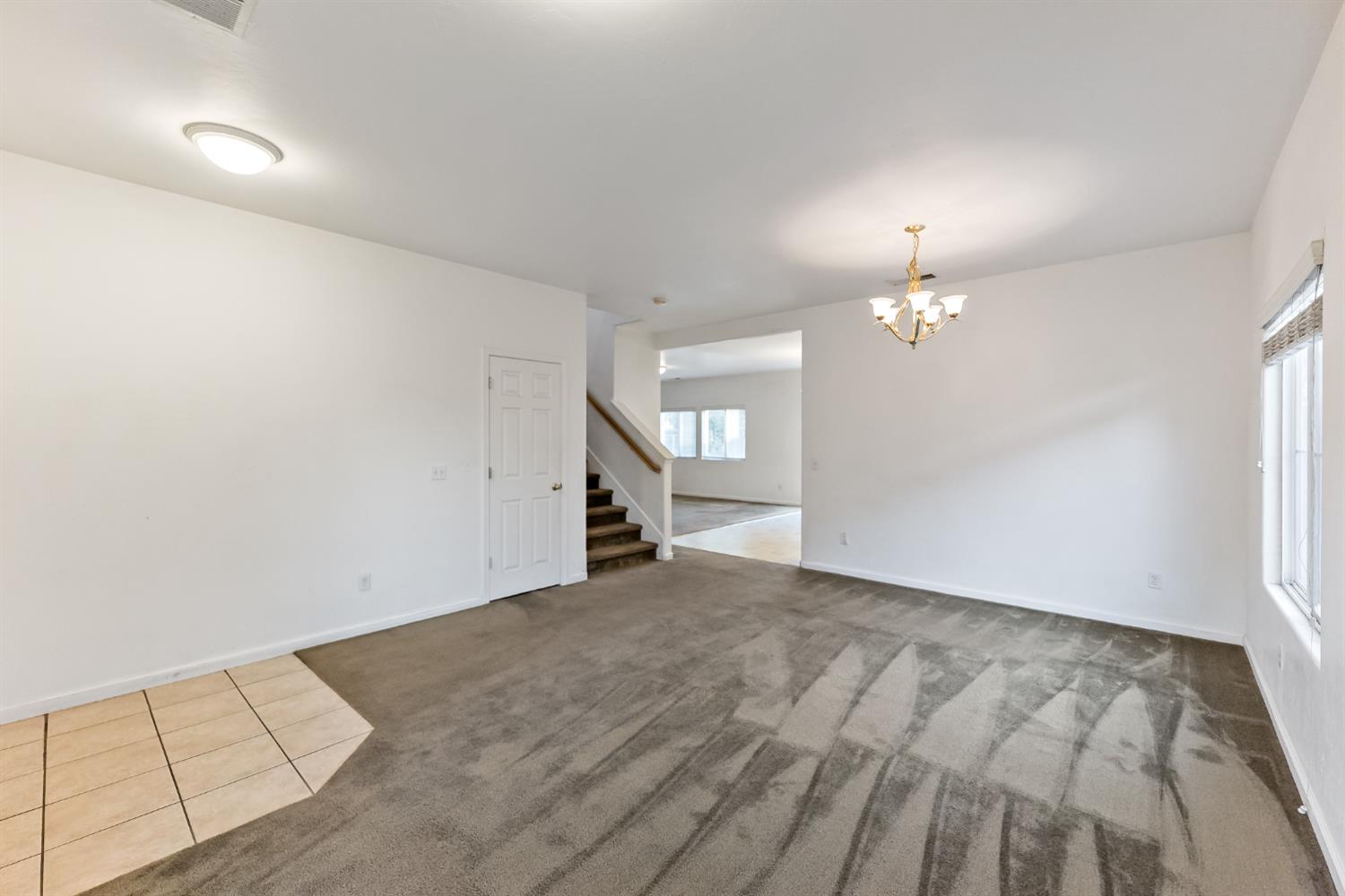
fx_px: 523
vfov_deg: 81.2
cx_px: 672
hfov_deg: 104.3
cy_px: 448
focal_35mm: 14
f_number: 3.2
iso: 1250
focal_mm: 14
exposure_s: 1/160
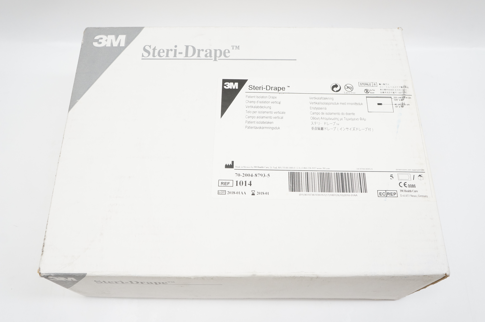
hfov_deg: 59.5
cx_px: 242
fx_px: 424
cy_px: 161
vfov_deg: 41.6
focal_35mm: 32
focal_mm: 21
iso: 800
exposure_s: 1/80
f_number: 7.1
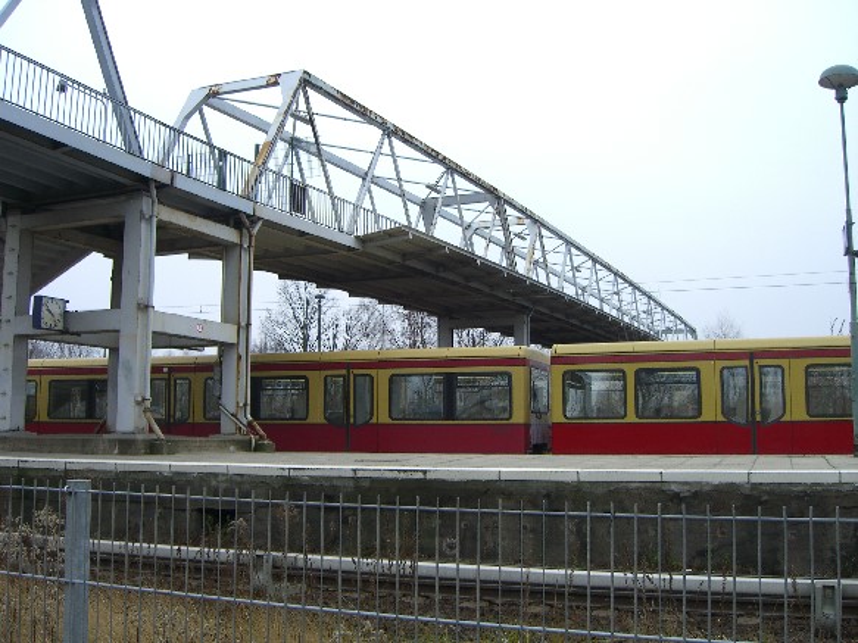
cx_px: 429
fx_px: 942
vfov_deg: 37.7
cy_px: 322
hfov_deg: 49.0
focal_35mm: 38
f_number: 2.8
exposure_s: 1/80
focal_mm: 7.9
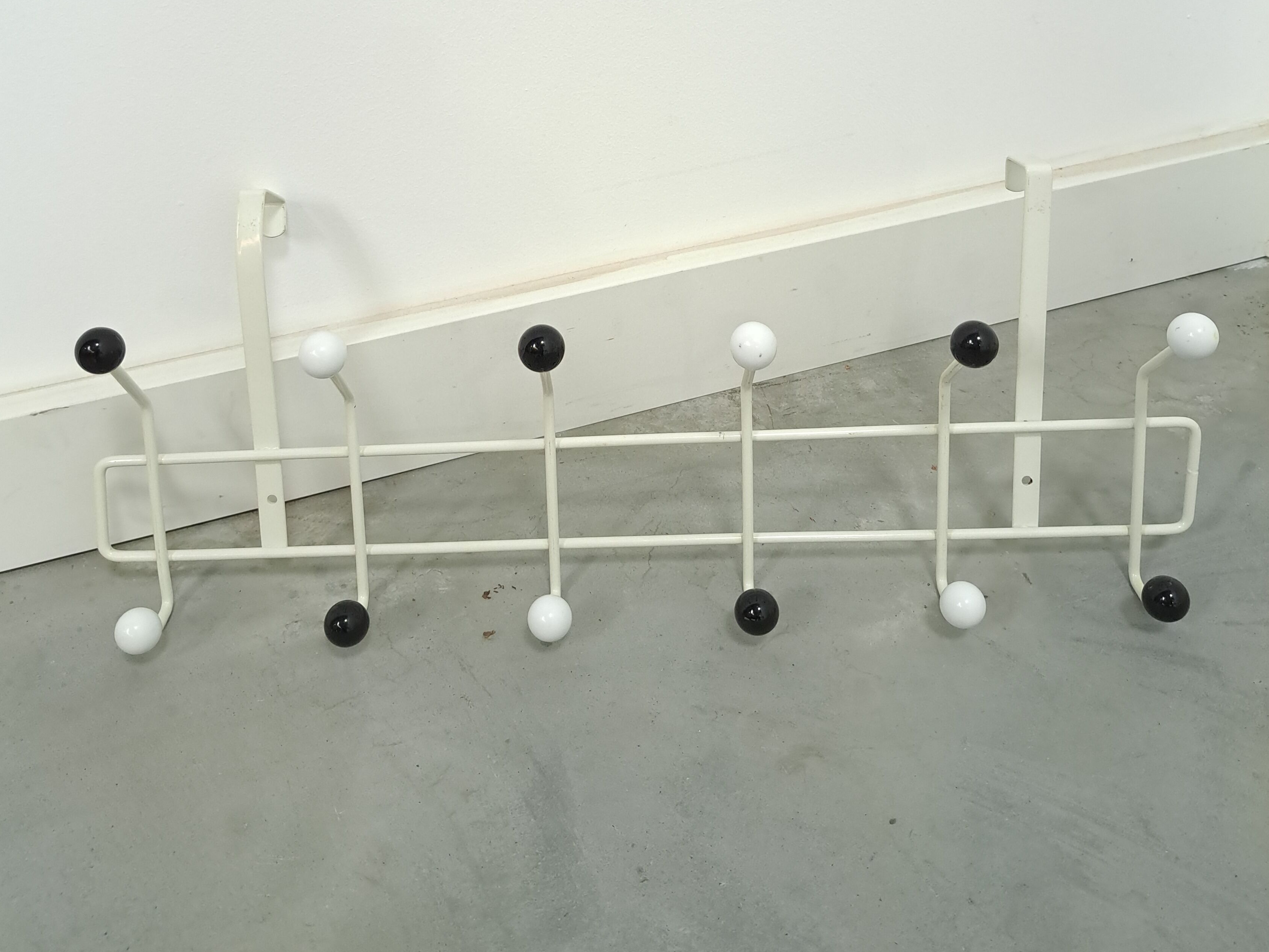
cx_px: 623
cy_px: 162
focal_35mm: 33
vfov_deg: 40.8
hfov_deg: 55.4
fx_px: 1210
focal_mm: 5.23
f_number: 1.8
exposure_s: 1/50
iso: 320
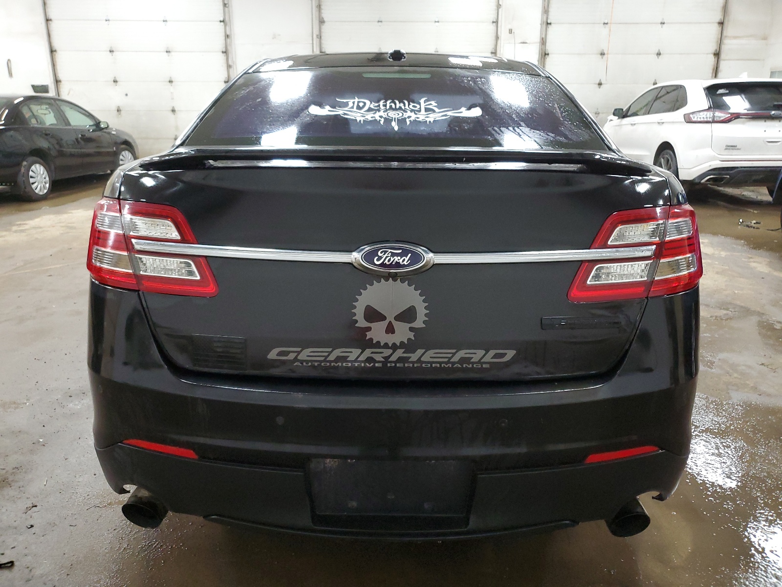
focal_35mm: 26
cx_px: 391
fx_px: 587
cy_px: 294
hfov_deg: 67.3
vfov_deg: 53.1
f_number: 1.5
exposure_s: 1/60.2
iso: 274
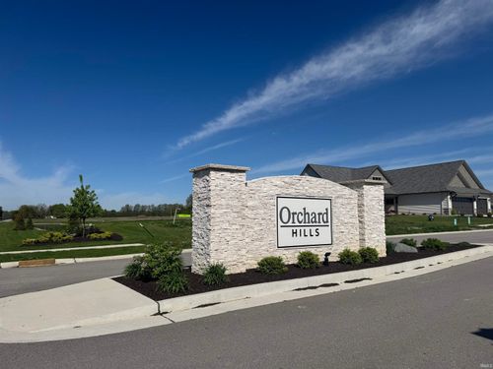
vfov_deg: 56.8
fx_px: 342
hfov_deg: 71.6
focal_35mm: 24
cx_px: 246
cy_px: 184
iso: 80
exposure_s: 1/12346
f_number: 1.78
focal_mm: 6.76
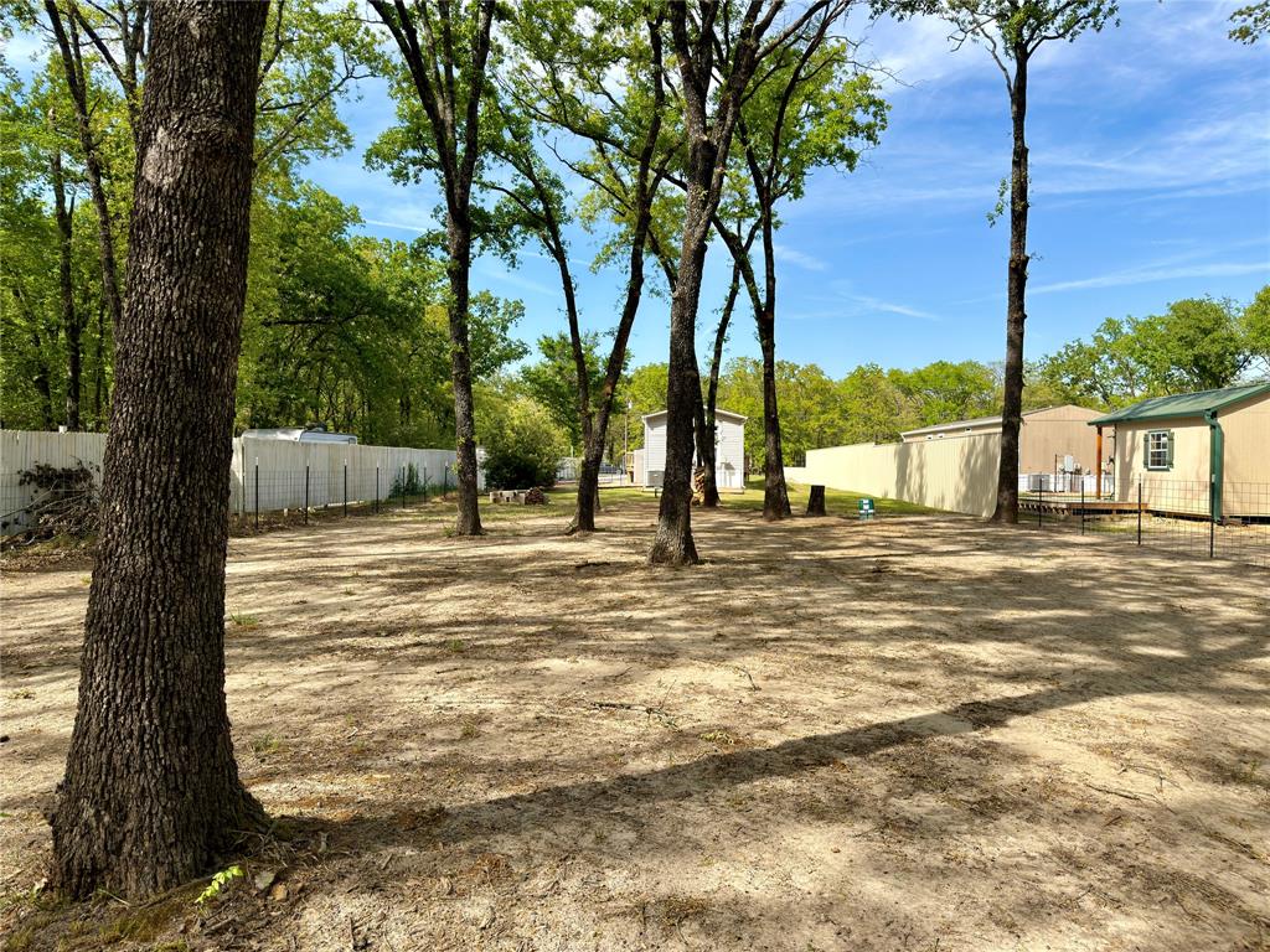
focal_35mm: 24
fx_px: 881
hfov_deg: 71.6
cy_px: 476
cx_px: 635
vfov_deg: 56.8
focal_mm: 6.76
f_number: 1.78
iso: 64
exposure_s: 1/2545
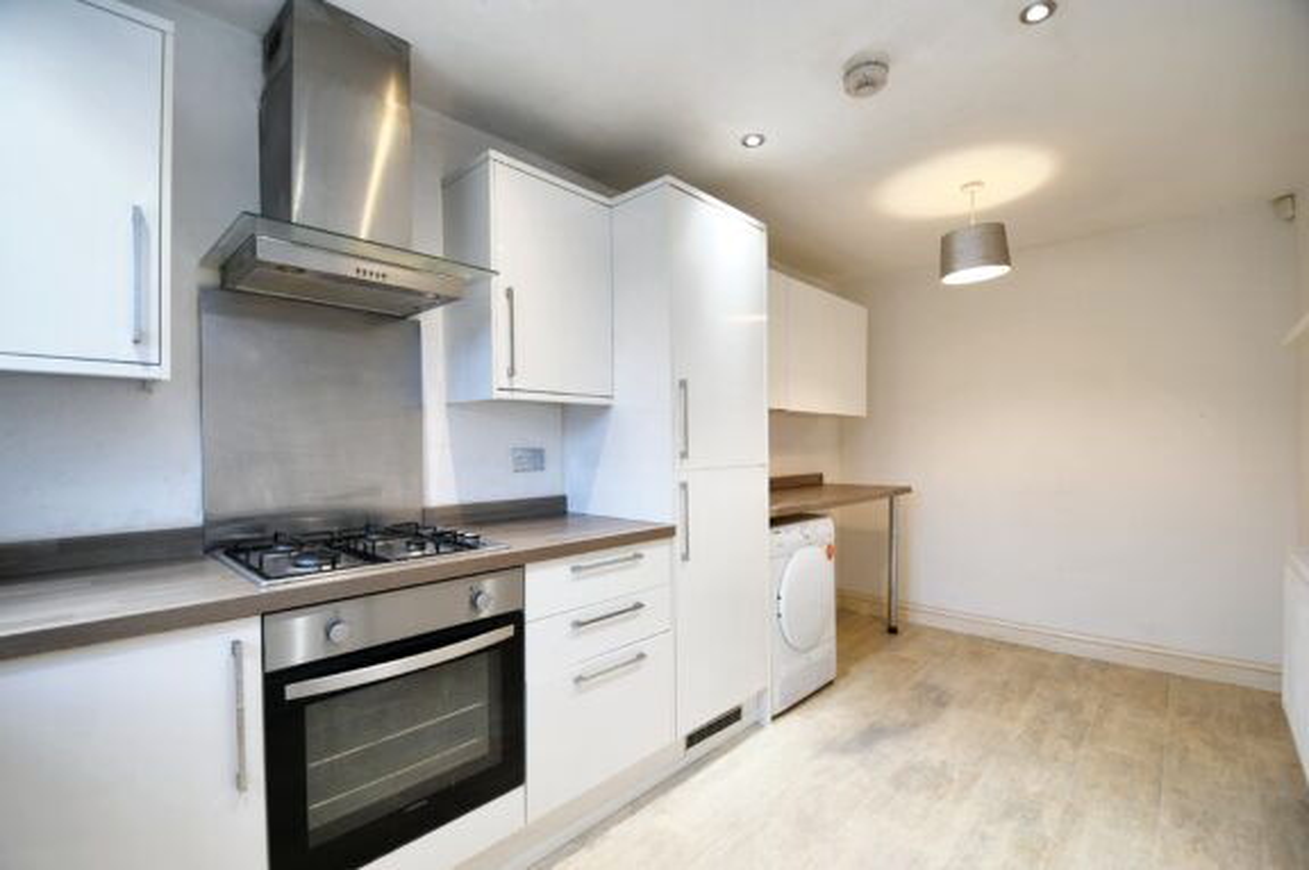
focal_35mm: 15
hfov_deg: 100.4
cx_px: 654
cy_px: 435
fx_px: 545
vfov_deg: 77.2
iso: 100
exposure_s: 1/15
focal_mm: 10
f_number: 3.5
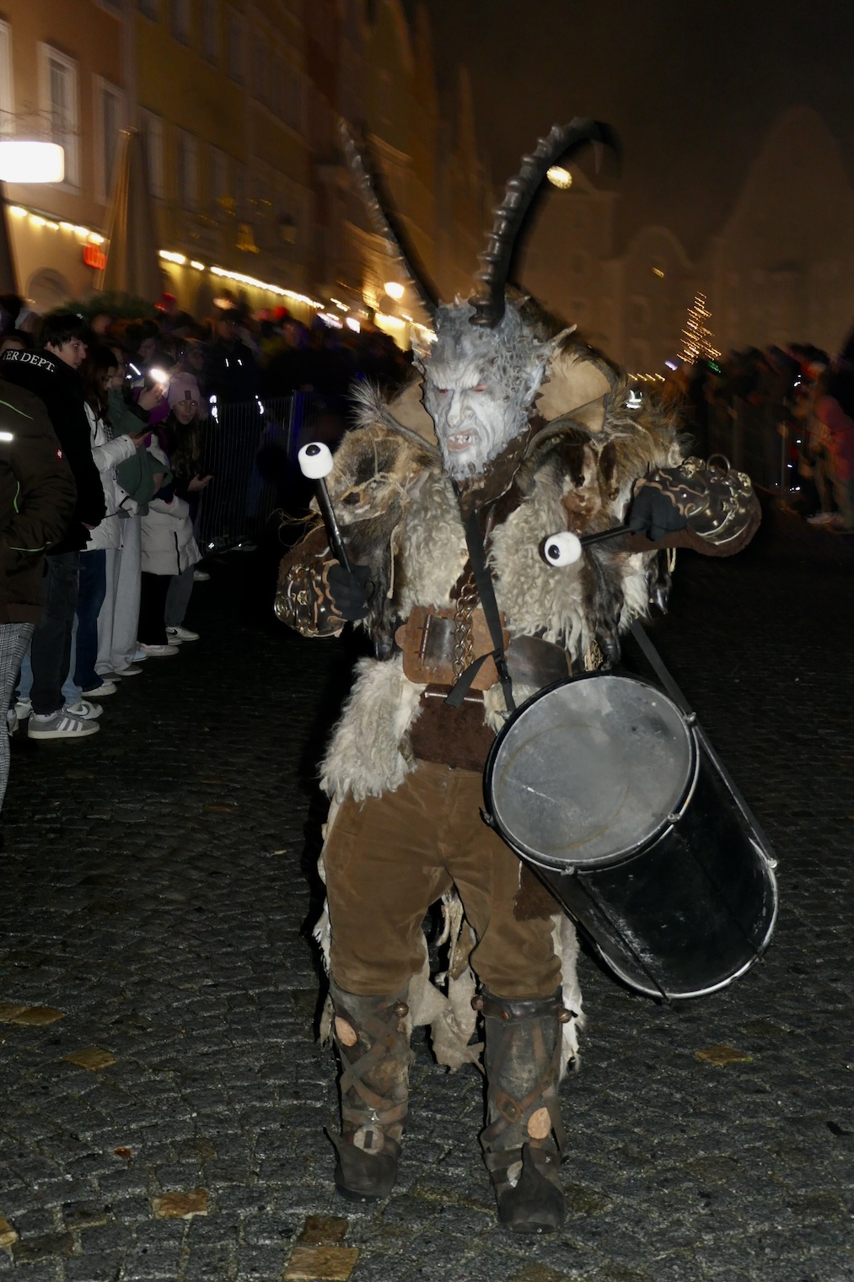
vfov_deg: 41.1
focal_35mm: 48
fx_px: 1708
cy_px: 641
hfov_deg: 28.1
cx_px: 427
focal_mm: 17.8
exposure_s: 1/8
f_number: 3.6
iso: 800
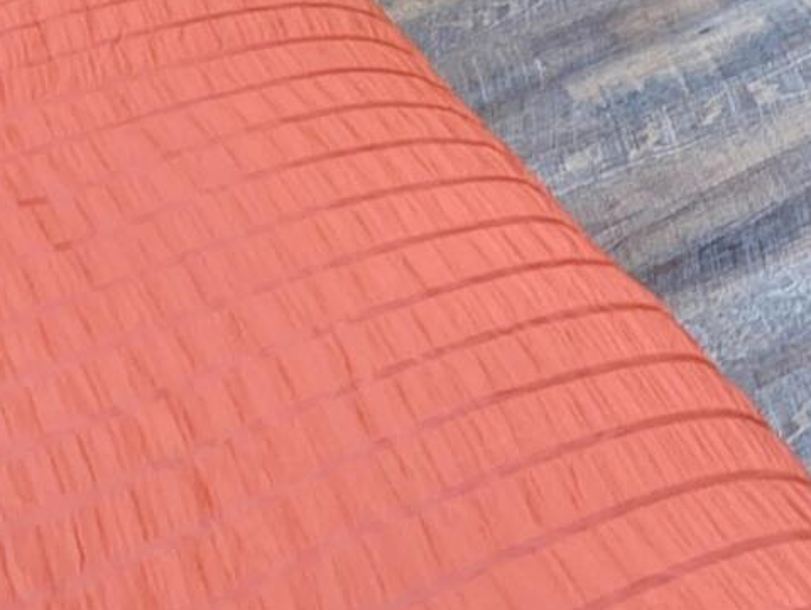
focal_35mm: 75
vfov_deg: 15.2
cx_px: 836
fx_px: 1759
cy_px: -666
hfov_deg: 24.6
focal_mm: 2.02
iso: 56
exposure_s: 1/27.4
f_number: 1.7
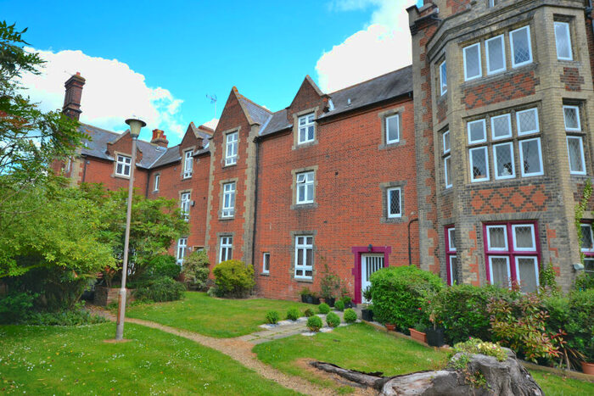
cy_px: 198
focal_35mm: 20
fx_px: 322
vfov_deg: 63.2
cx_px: 297
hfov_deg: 85.4
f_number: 6.3
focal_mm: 13
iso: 100
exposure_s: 1/160
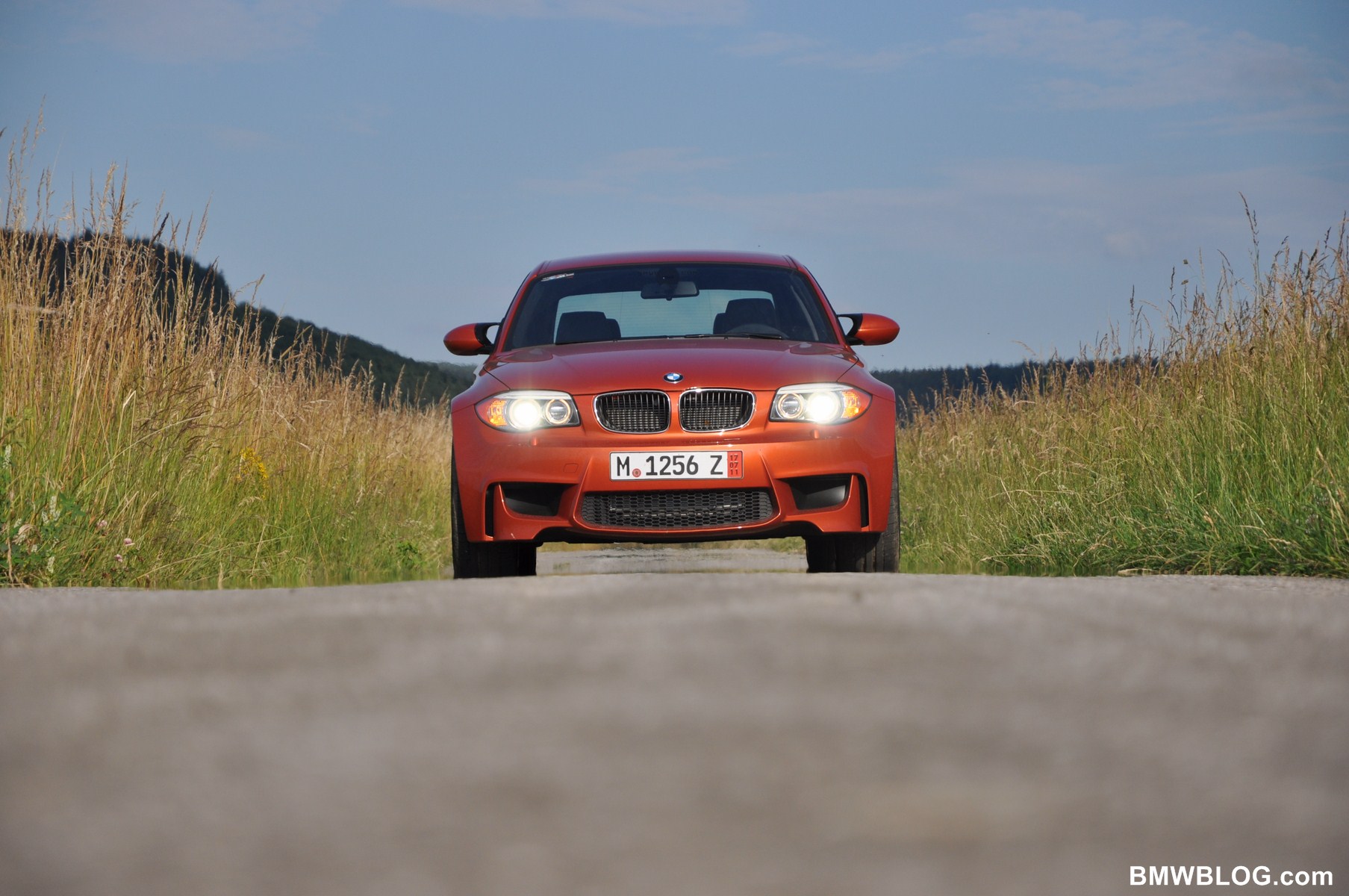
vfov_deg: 10.7
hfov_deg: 16.1
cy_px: 448
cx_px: 674
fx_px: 4772
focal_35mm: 128
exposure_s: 1/1250
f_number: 5.6
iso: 200
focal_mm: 85
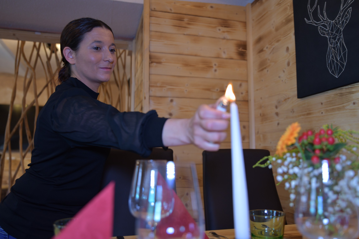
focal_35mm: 32
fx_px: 319
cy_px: 120
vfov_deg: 41.1
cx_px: 180
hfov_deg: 58.7
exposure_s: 1/80
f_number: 2.8
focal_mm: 32
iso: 500
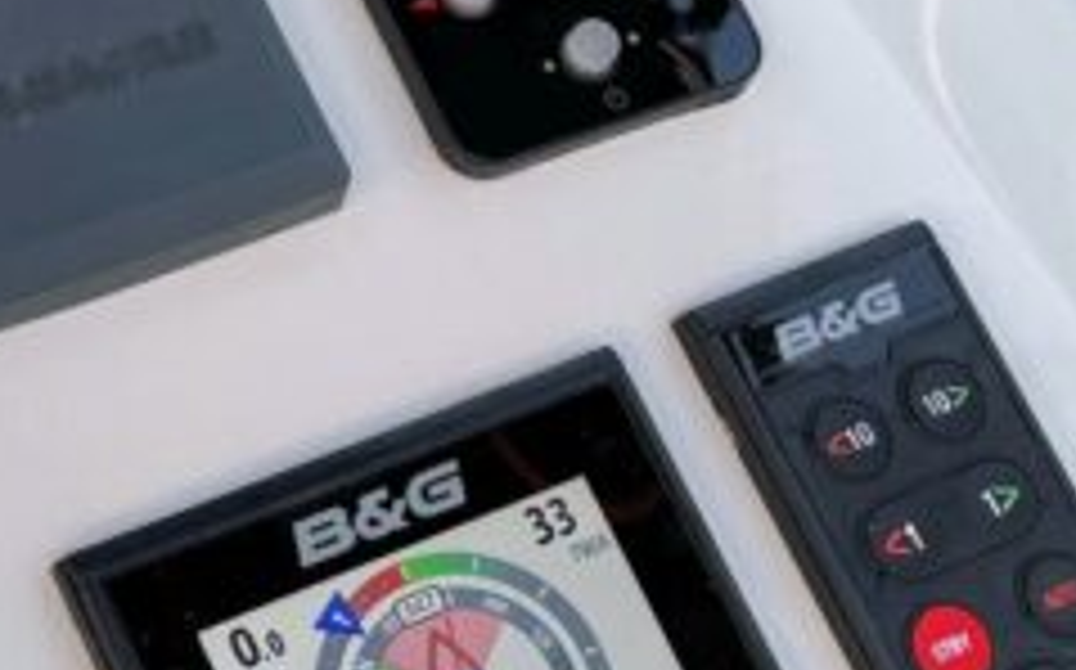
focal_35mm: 109
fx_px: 3194
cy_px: 216
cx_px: 545
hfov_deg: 19.1
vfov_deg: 12.0
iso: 64
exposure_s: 1/200
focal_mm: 6.86
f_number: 1.78
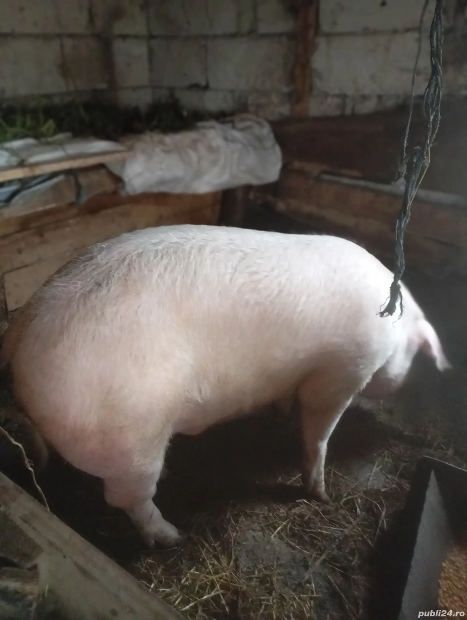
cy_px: 310
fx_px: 502
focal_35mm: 28
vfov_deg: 63.4
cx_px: 234
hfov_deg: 49.9
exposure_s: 1/16.7
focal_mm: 4.27
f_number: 1.8
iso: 5423
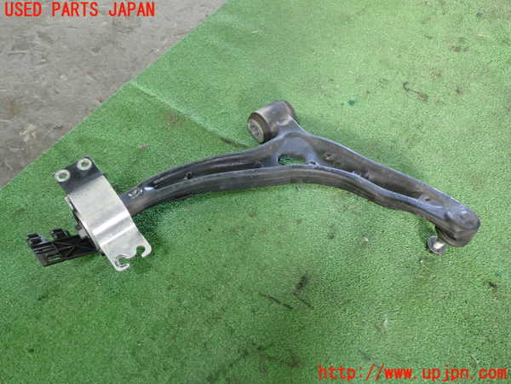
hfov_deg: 60.0
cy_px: 192
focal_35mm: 30
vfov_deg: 46.8
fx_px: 443
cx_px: 256
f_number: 2.3
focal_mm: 5.4
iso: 320
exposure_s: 1/30
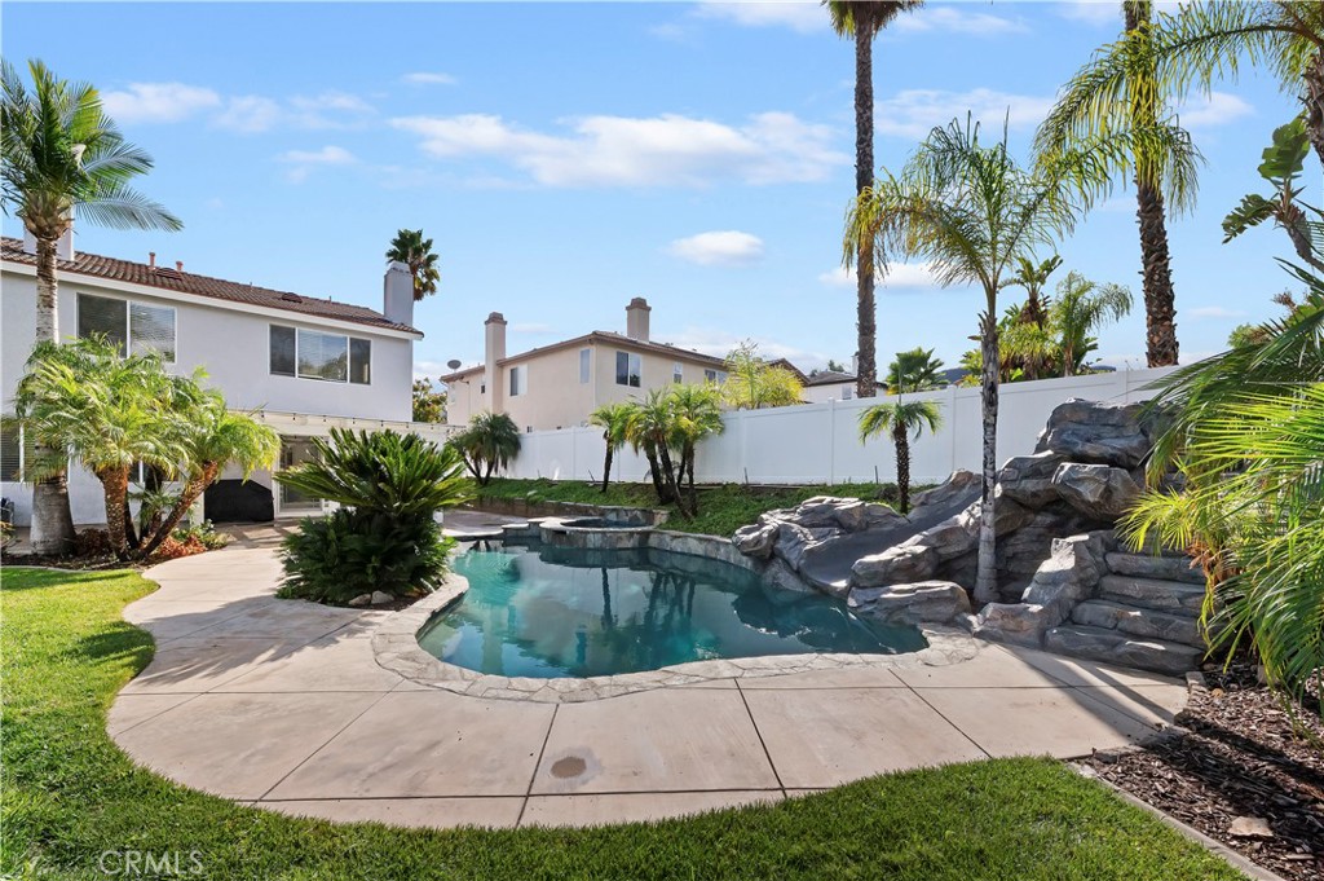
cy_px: 440
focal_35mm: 14
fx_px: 514
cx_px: 662
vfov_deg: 81.1
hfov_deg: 104.3
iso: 500
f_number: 22
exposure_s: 1/500
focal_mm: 14
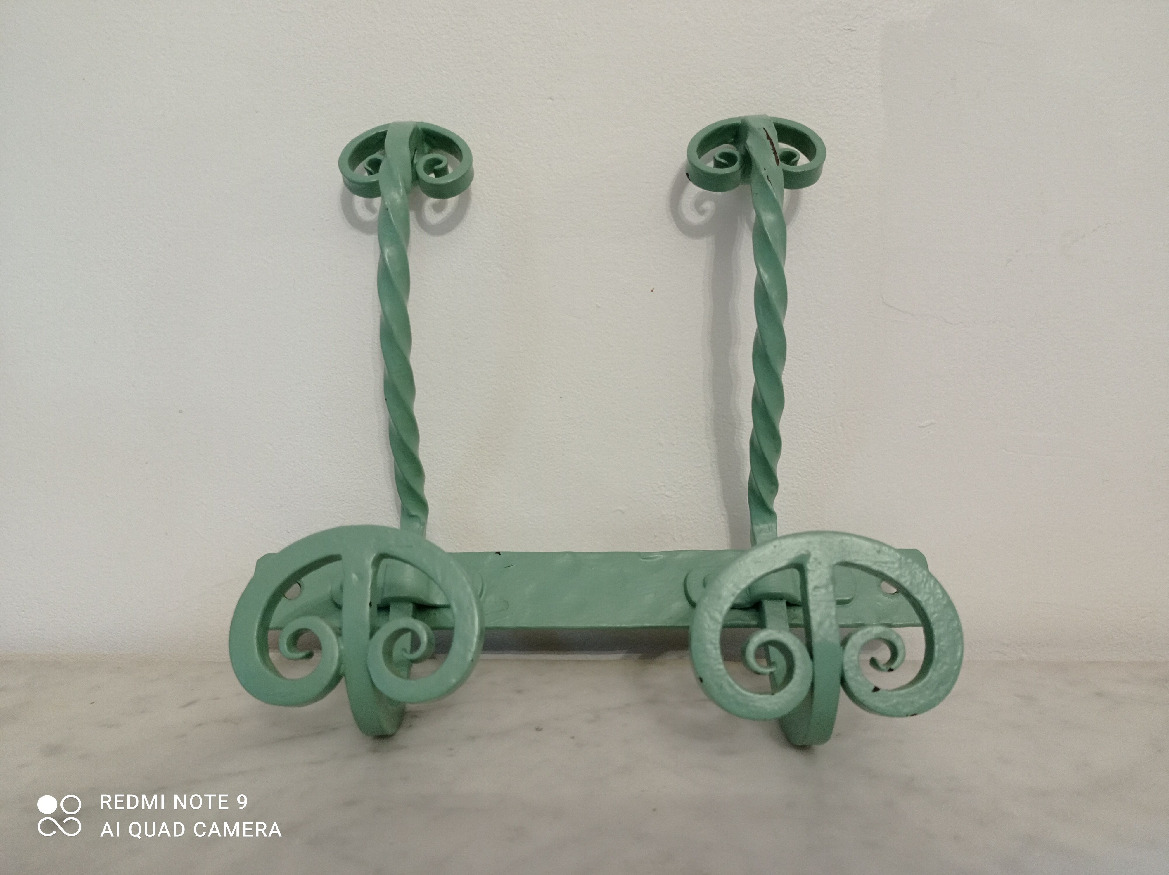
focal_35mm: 28
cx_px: 584
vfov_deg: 49.7
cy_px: 438
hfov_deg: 63.5
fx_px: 945
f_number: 1.79
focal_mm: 4.7
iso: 456
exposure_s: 1/33.3
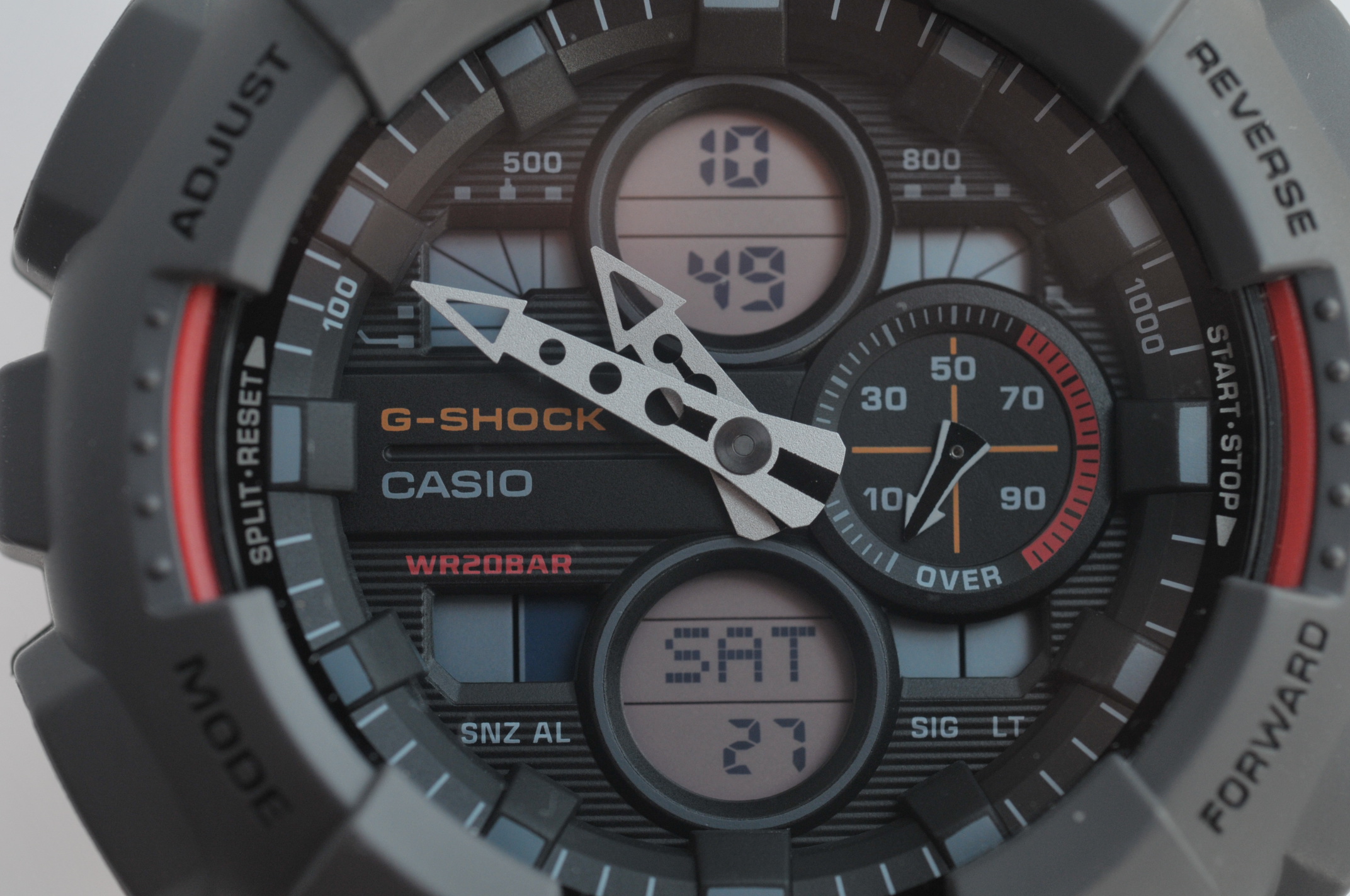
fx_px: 3090
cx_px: 675
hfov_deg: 24.6
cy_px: 448
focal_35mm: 82
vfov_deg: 16.5
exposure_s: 1/125
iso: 400
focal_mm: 55
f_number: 5.6
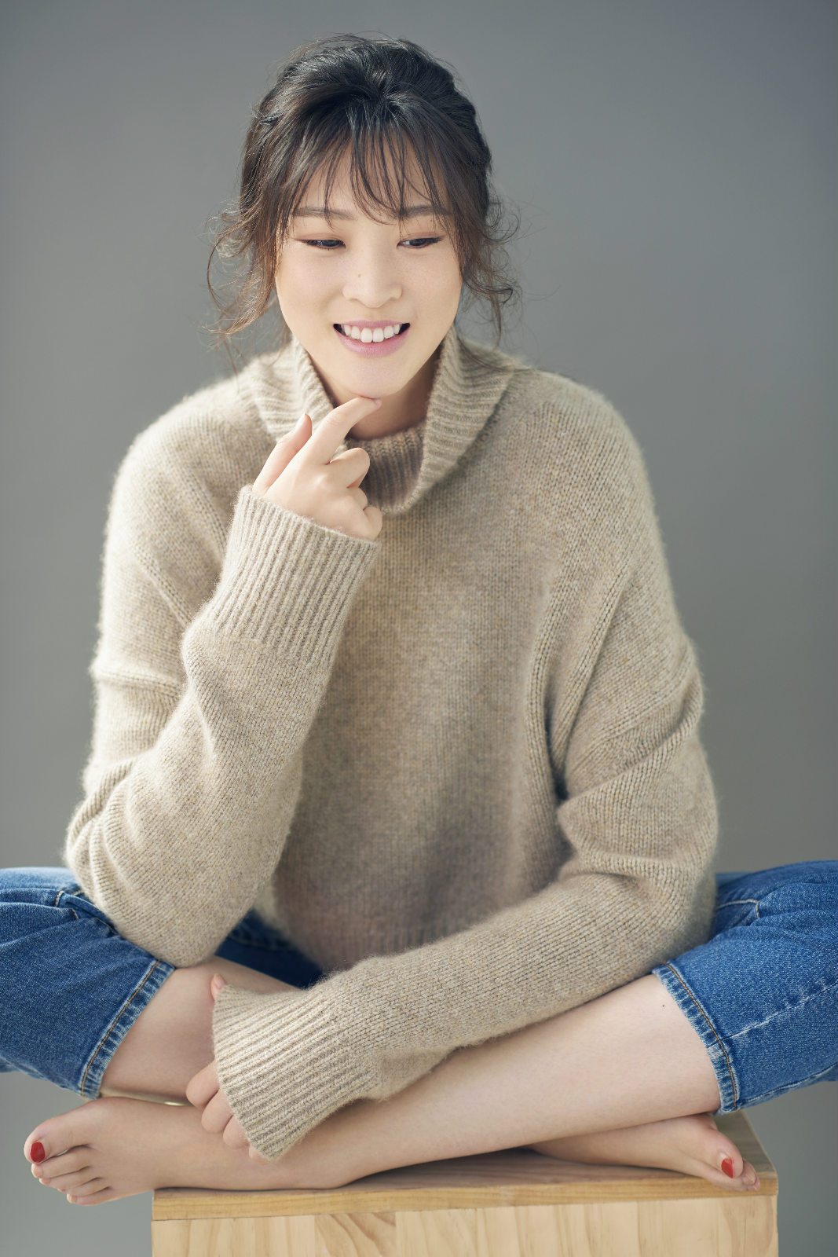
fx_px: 2967
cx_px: 419
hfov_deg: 16.1
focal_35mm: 85
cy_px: 628
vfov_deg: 23.9
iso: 160
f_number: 2.5
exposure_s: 1/160
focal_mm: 85
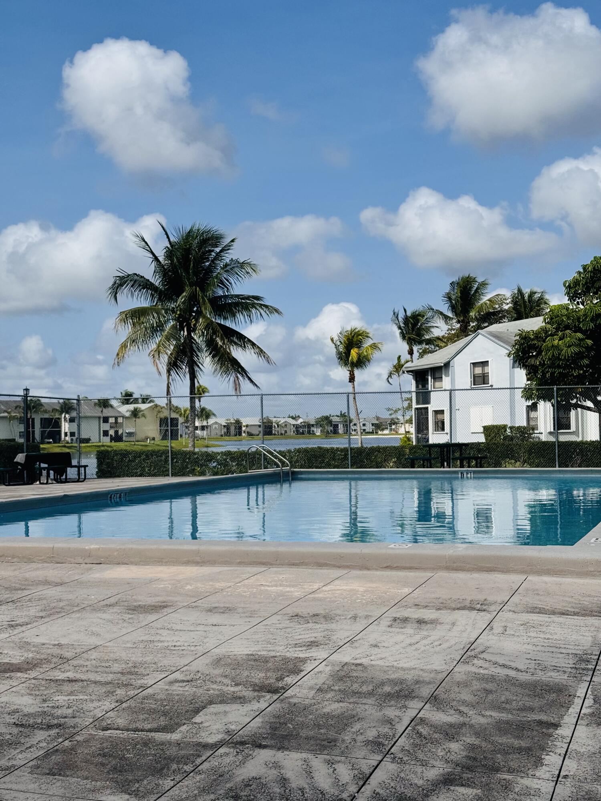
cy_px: 400
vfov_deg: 39.7
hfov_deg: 30.3
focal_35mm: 48
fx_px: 1111
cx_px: 300
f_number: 1.78
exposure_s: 1/9009
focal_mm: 6.76
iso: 64
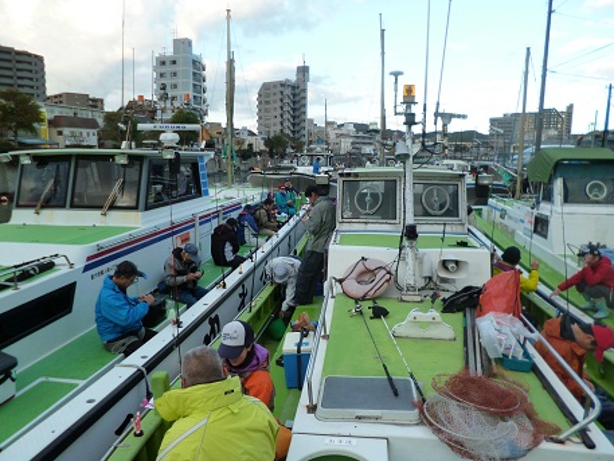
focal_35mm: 25
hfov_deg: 69.4
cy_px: 230
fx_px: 444
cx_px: 300
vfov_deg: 54.9
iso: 160
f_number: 2.5
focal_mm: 4.3
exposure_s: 1/320
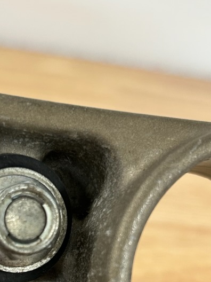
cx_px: 43
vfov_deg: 29.6
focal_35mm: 63
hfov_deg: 23.0
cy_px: 247
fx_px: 512
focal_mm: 5.7
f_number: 1.5
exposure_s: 1/60
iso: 100
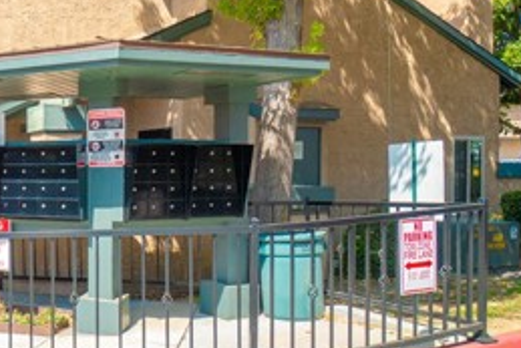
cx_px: -8
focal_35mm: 37
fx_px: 536
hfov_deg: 43.8
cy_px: 177
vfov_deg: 36.0
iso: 100
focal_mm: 10
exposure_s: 1/160
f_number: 7.1
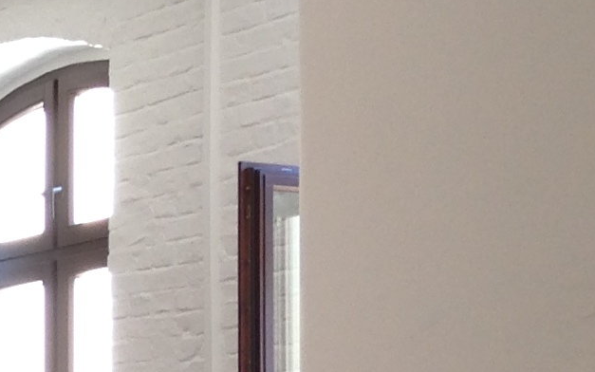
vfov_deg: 7.2
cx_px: -626
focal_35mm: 182
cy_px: 450
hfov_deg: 10.5
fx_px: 2952
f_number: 2.4
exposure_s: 1/20
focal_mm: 4.12
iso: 50
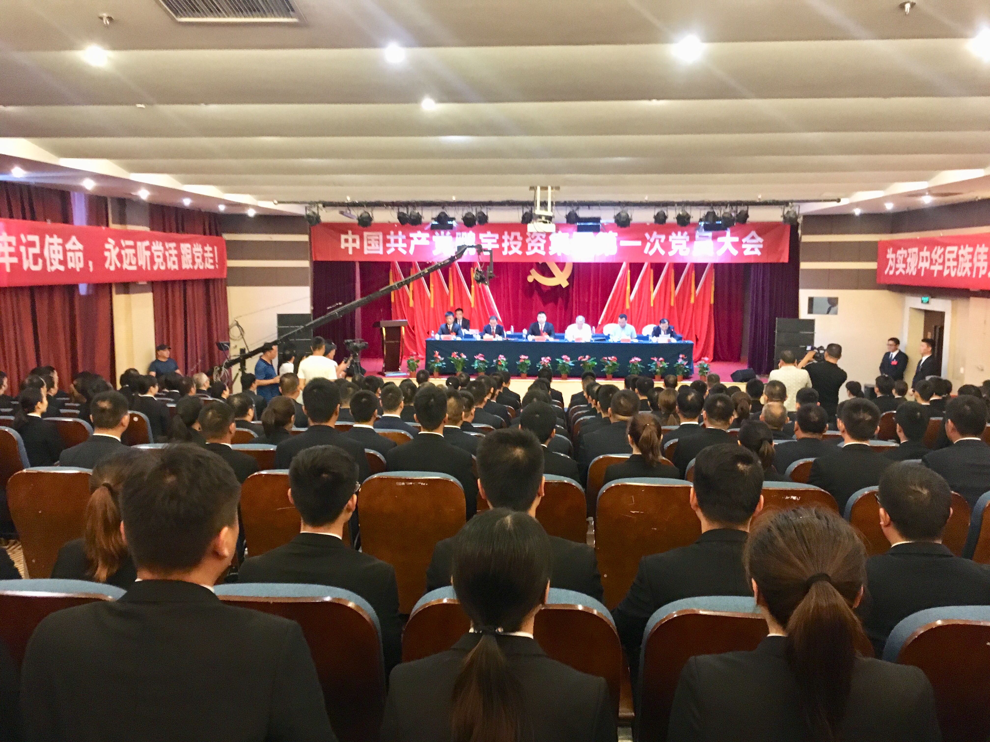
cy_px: 371
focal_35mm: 29
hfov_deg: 61.7
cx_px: 495
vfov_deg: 48.2
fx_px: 829
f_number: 2.2
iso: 250
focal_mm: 4.15
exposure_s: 1/17
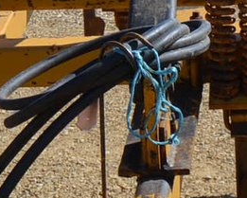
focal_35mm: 221
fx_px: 1616
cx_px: 182
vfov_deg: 7.0
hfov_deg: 8.7
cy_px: 227
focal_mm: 24
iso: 100
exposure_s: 1/250
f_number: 8
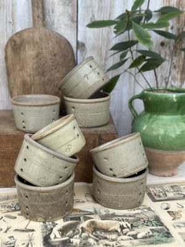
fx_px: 342
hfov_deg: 30.3
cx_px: 92
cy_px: 124
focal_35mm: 48
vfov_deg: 39.7
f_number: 1.78
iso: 80
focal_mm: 6.86
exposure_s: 1/419
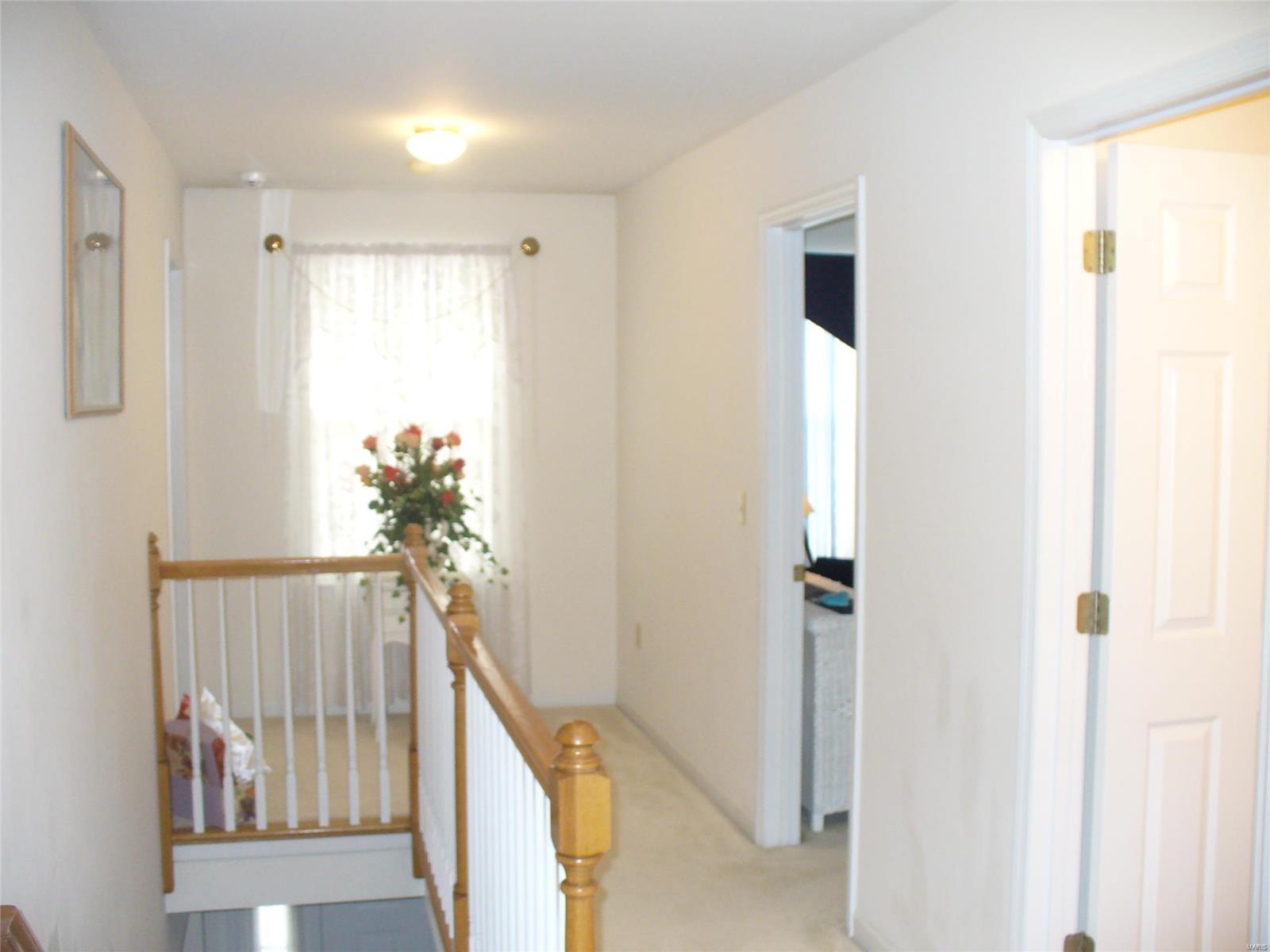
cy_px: 476
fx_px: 1357
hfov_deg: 50.1
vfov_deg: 38.7
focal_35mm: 37
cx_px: 635
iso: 200
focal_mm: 6.1
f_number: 2.8
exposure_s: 1/30
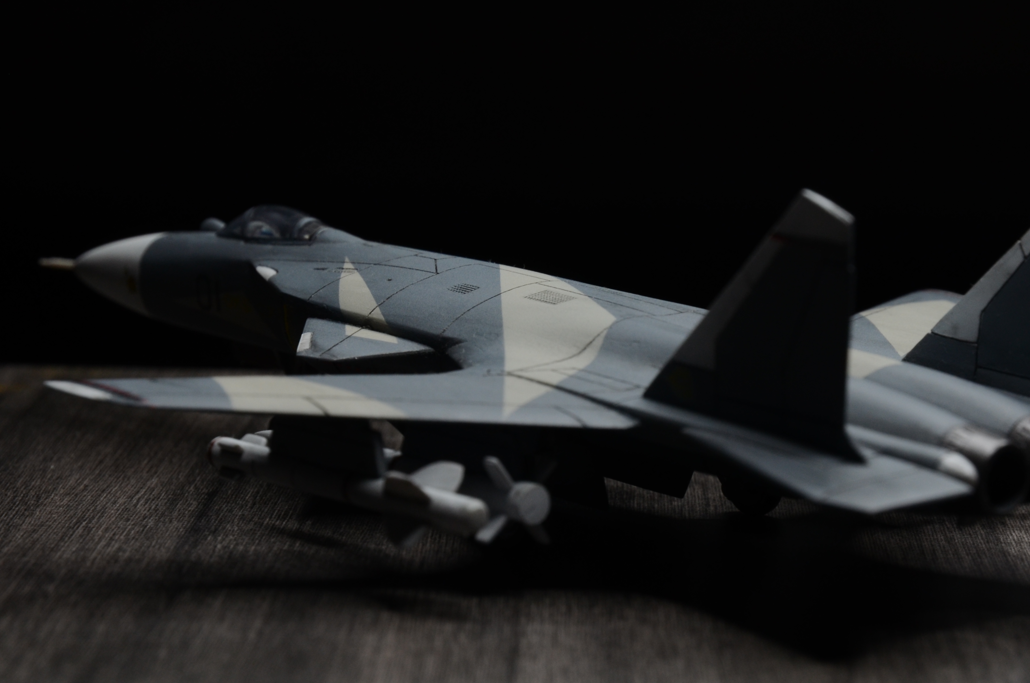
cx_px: 544
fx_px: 4140
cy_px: 282
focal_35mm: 145
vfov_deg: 9.4
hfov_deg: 14.2
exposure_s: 1/8
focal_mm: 70
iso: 400
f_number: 11
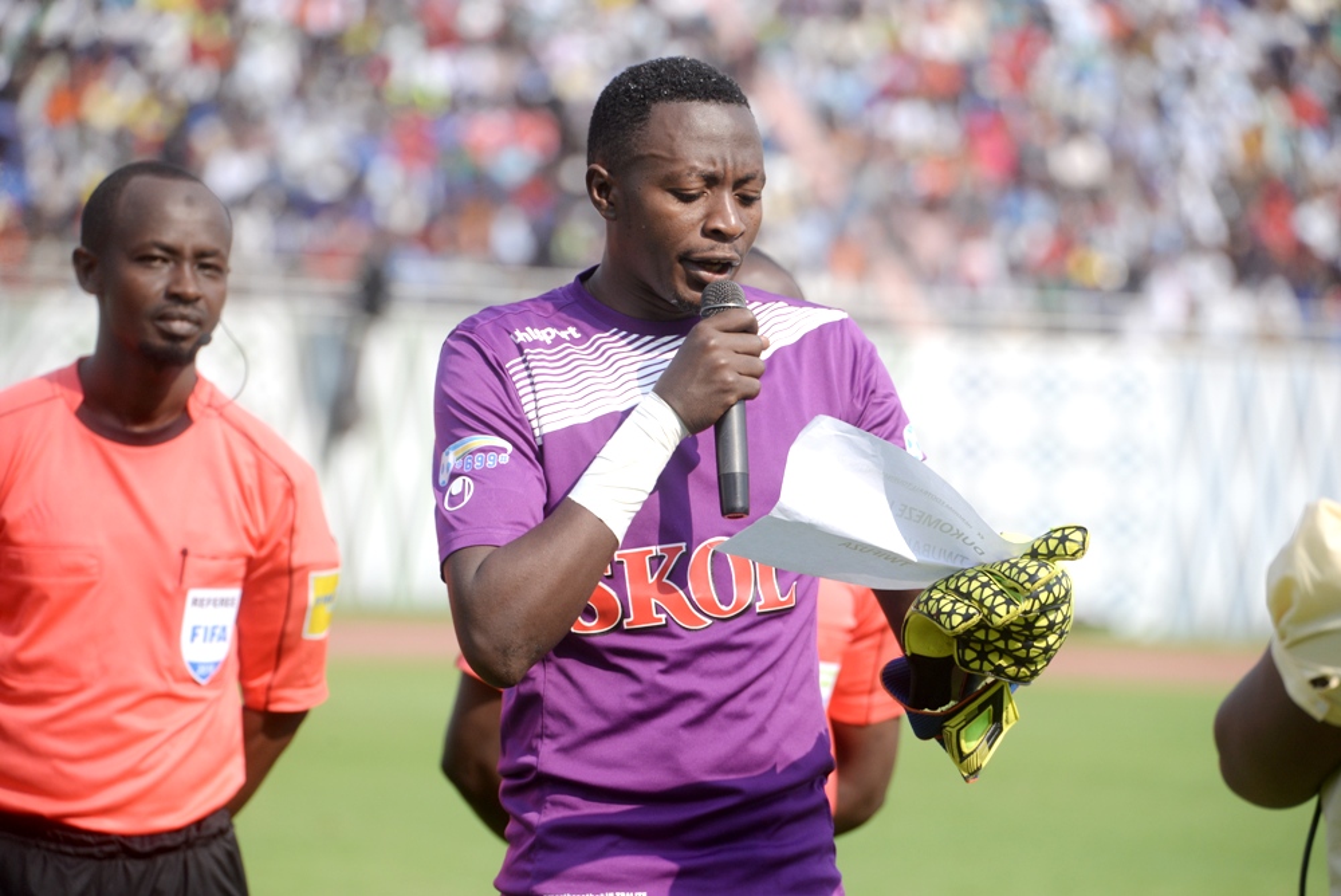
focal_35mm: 240
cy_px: 448
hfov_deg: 8.6
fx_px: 8945
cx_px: 670
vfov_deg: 5.7
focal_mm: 240
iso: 560
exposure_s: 1/1600
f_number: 6
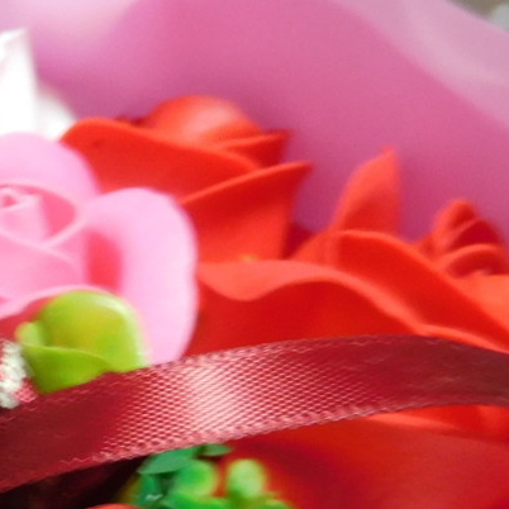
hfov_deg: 24.0
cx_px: -85
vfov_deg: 24.7
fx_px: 1098
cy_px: 525
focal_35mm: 66
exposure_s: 1/8
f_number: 3.4
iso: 400
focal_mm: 4.5
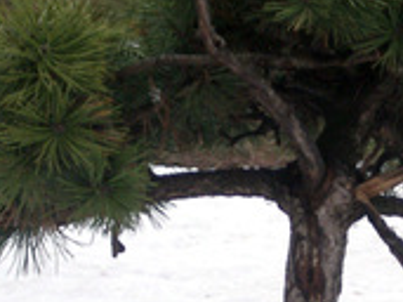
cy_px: 228
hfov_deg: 5.5
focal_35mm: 359
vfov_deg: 4.1
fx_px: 4177
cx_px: 316
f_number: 4.8
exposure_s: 1/200
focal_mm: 22.8
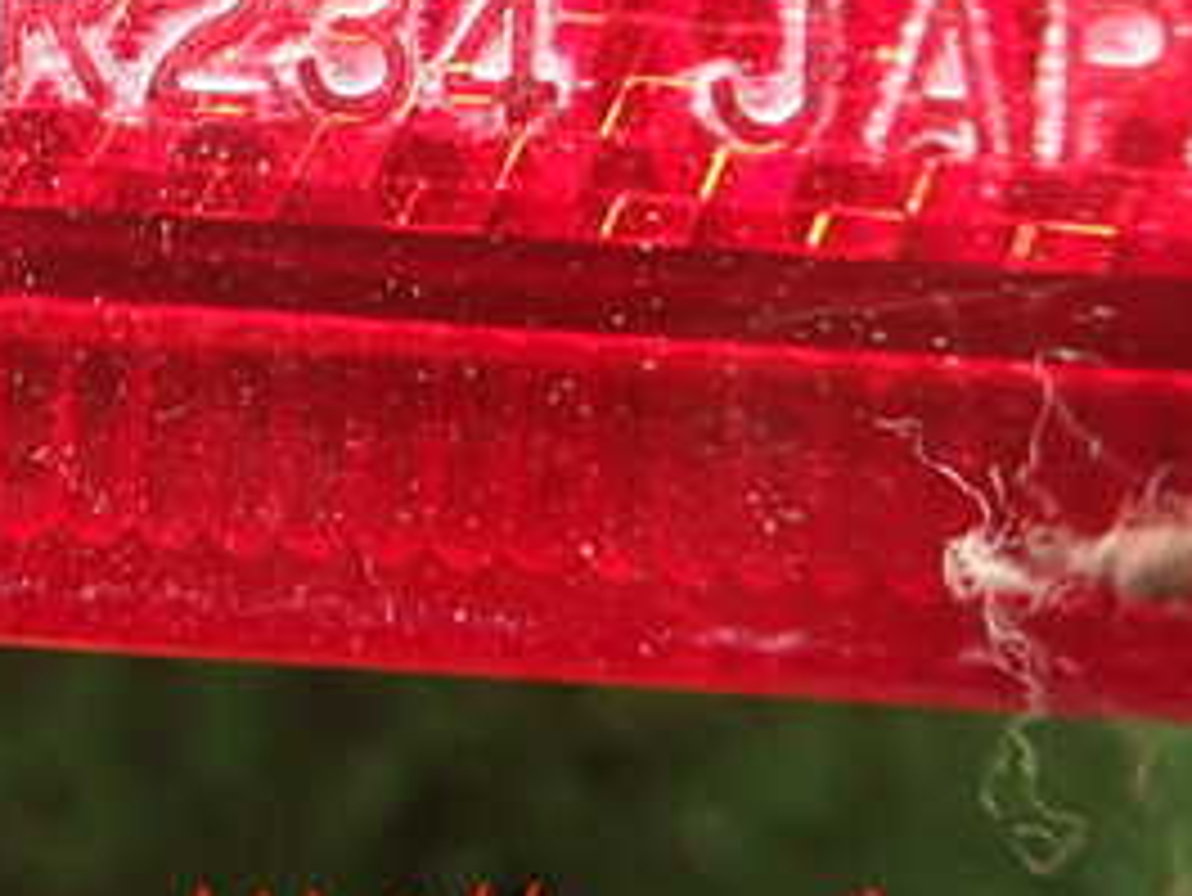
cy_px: -23
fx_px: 2343
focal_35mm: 68
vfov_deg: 20.8
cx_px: -139
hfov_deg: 26.2
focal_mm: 5.5
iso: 800
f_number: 2.3
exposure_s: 1/50
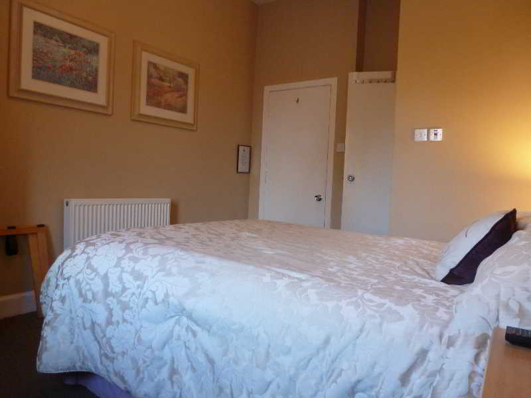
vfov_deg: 56.8
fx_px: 368
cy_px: 199
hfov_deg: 71.6
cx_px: 266
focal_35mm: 24
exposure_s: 1/30
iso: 400
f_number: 3.3
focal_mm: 4.3
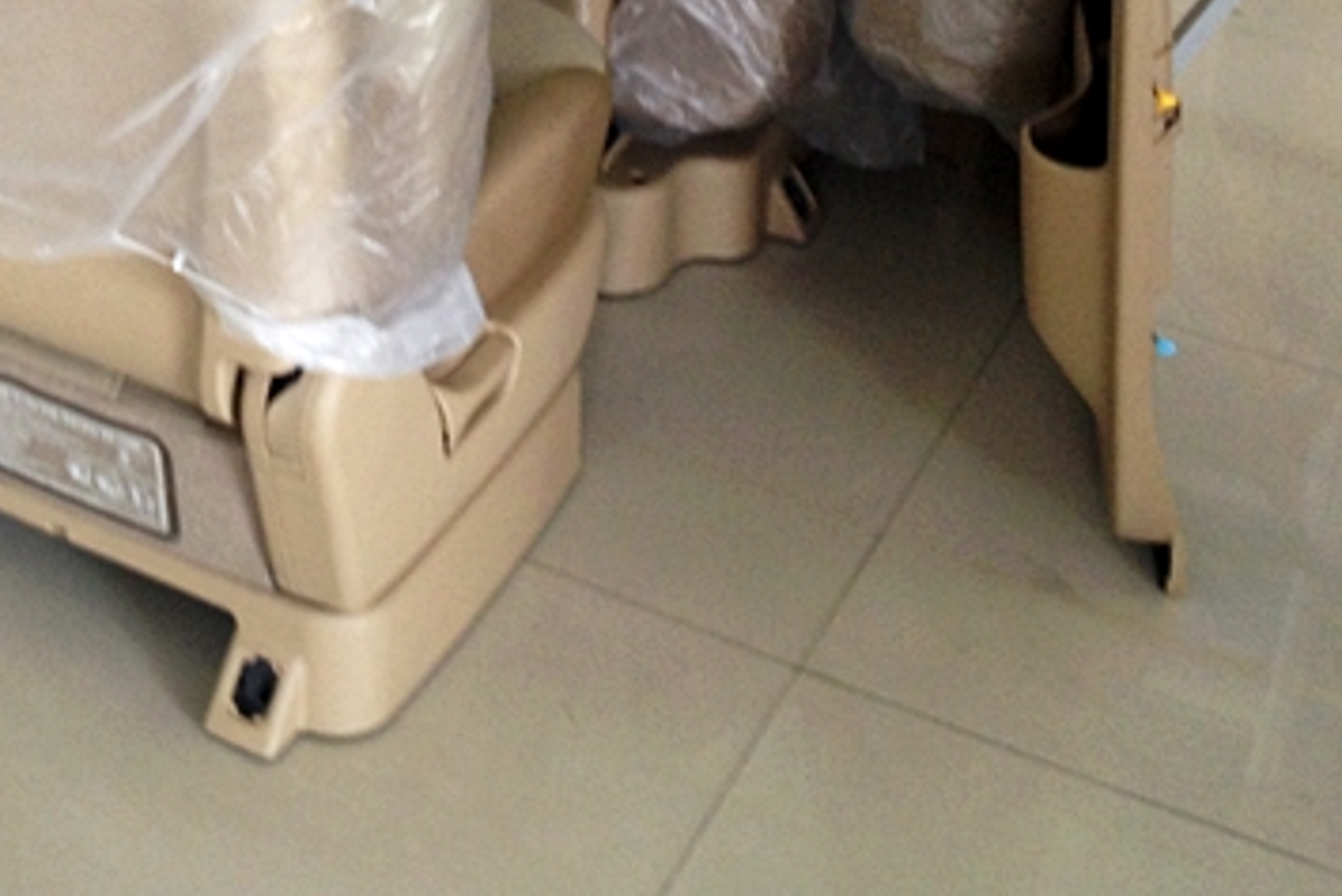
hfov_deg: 24.1
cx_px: 166
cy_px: -212
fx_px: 3058
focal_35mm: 82
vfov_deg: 16.0
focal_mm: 4.28
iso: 80
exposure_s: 1/20
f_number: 2.4
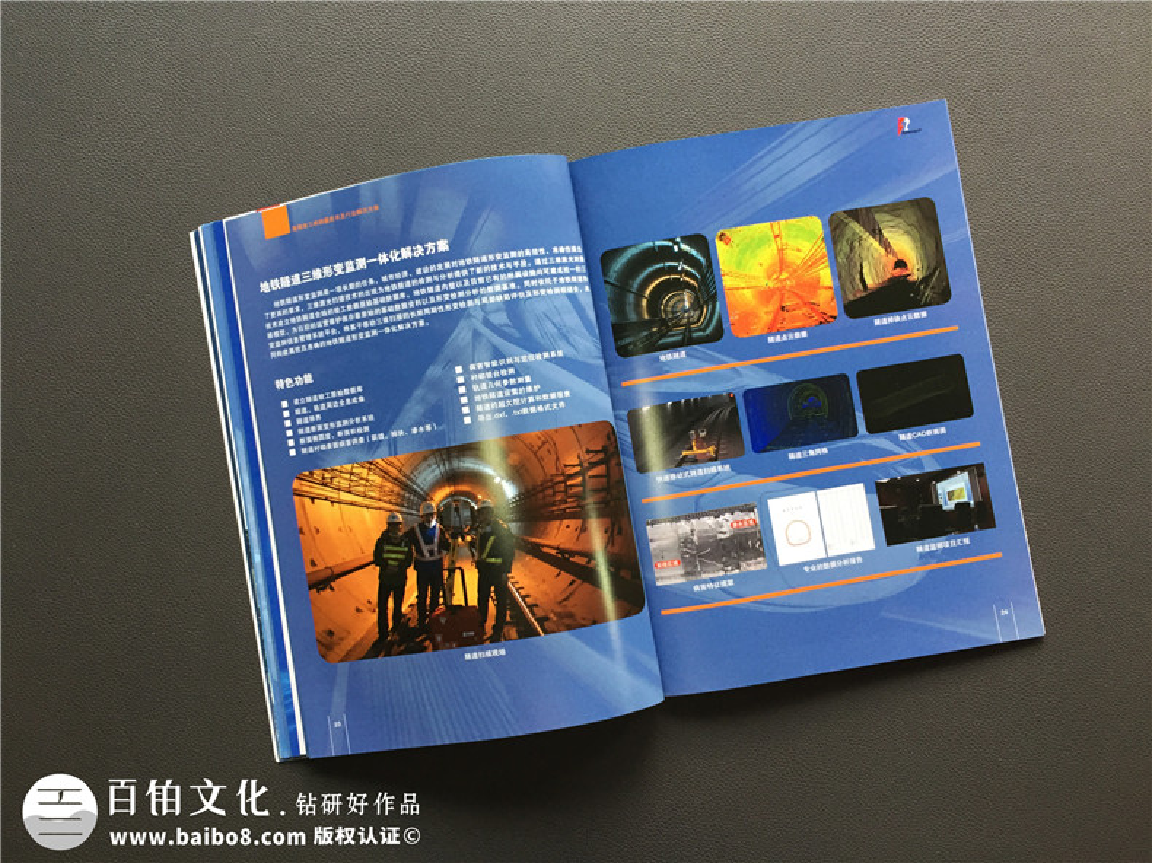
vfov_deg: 48.2
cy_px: 432
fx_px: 965
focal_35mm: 29
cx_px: 576
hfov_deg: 61.7
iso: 50
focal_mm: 4.15
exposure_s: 1/30
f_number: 2.2
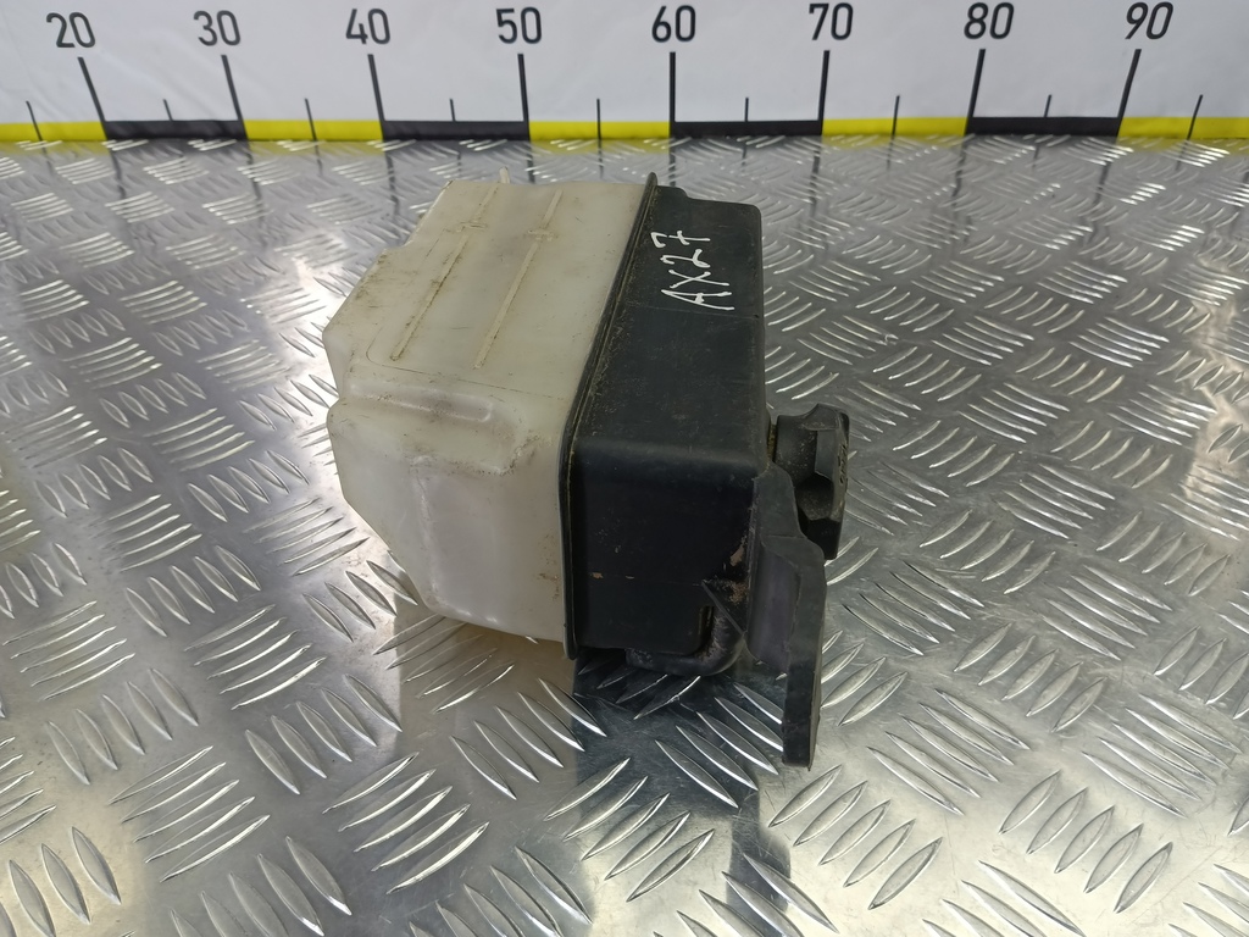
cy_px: 468
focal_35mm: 23
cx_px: 624
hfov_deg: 73.9
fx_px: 830
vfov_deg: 58.9
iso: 99
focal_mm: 4.11
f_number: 1.6
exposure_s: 1/50
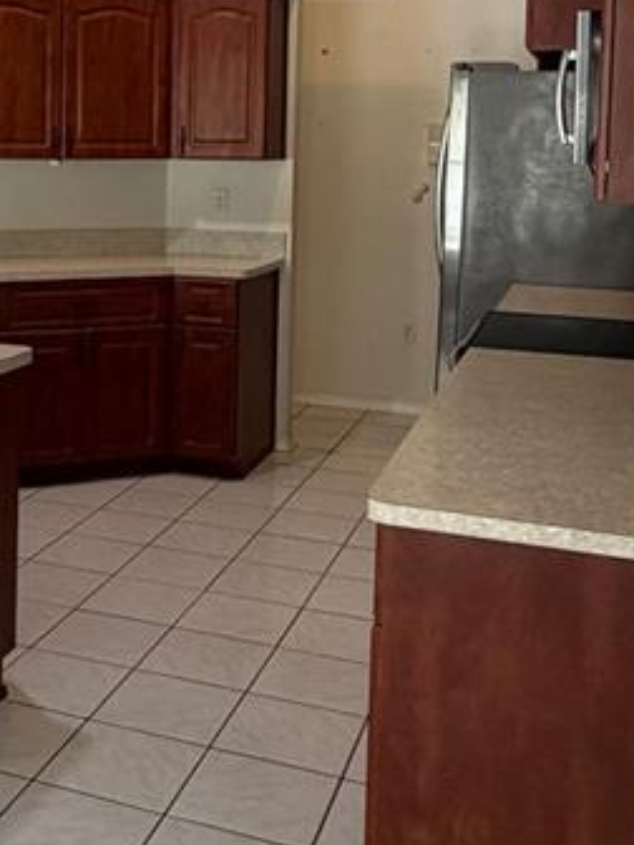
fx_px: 1221
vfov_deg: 37.4
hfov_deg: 28.0
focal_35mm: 50
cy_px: 226
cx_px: 65
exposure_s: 1/60
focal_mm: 2.22
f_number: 2.2
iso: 250
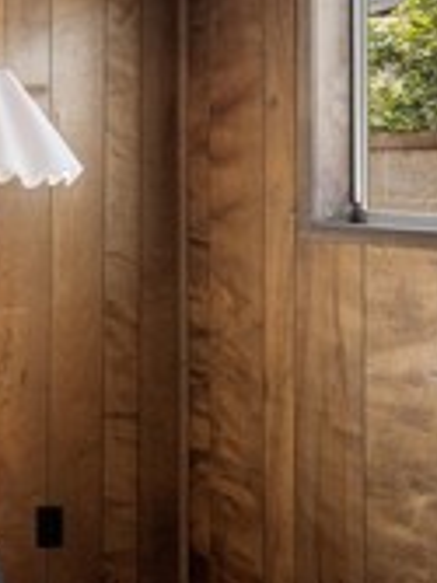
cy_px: 180
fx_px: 994
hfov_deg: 17.5
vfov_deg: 32.4
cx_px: -444
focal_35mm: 59
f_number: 8
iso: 100
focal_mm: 16
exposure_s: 1/25
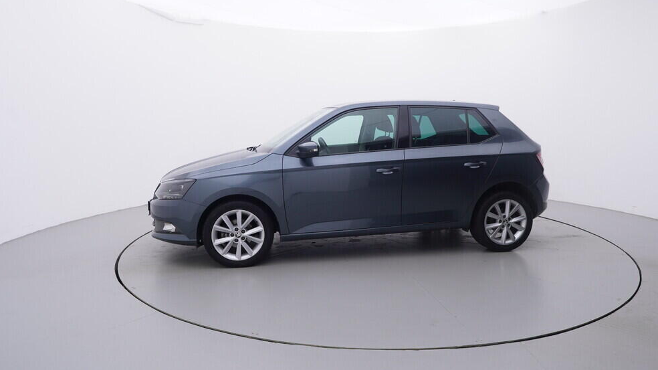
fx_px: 428
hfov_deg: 75.1
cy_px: 178
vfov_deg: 46.7
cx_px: 338
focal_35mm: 25
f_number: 5
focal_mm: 15
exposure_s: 1/80
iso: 200
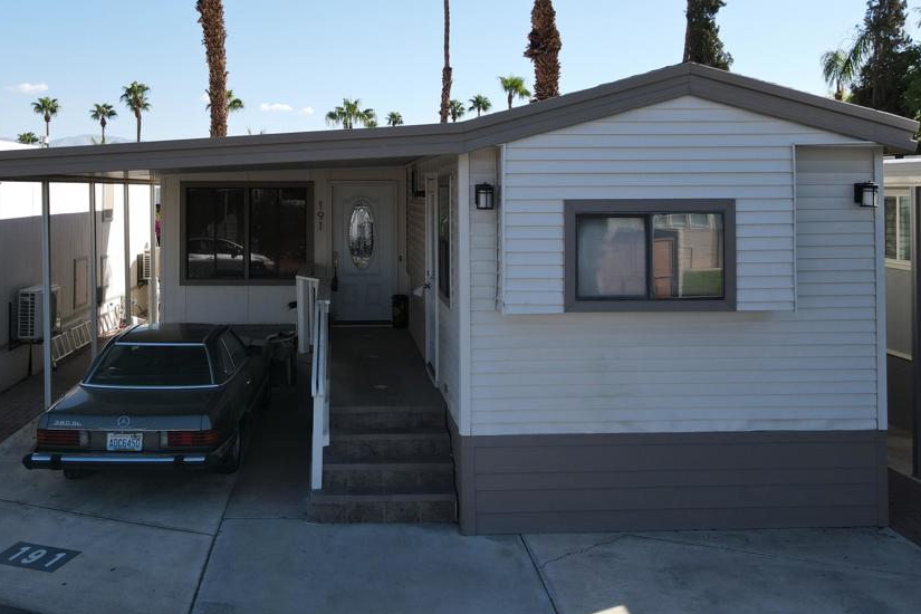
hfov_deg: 60.0
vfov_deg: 41.7
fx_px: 793
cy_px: 196
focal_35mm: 31
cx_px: 387
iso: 100
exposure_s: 1/500
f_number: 2.8
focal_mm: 4.5
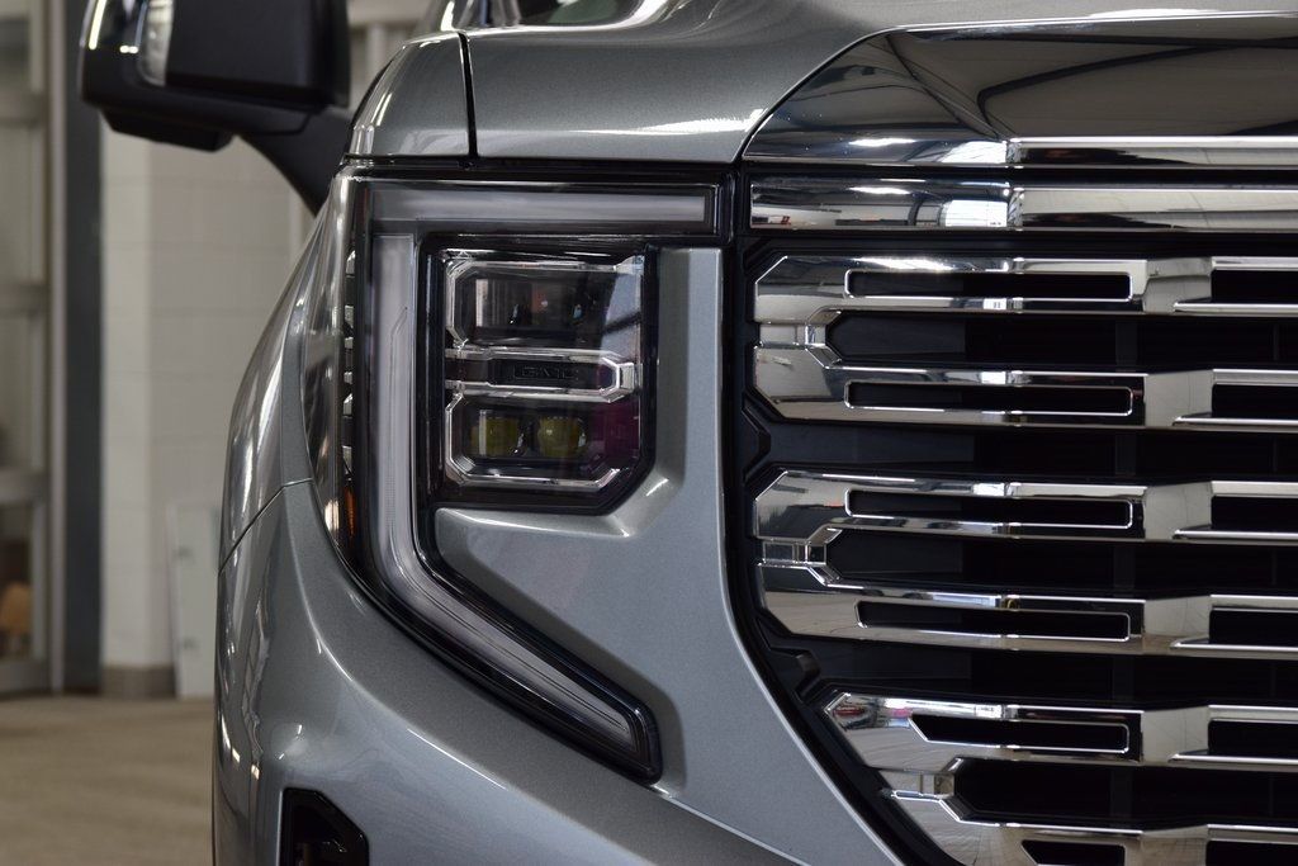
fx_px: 3786
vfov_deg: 13.0
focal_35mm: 105
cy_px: 433
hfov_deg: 19.5
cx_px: 649
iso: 500
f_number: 7.1
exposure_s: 1/30
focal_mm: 70
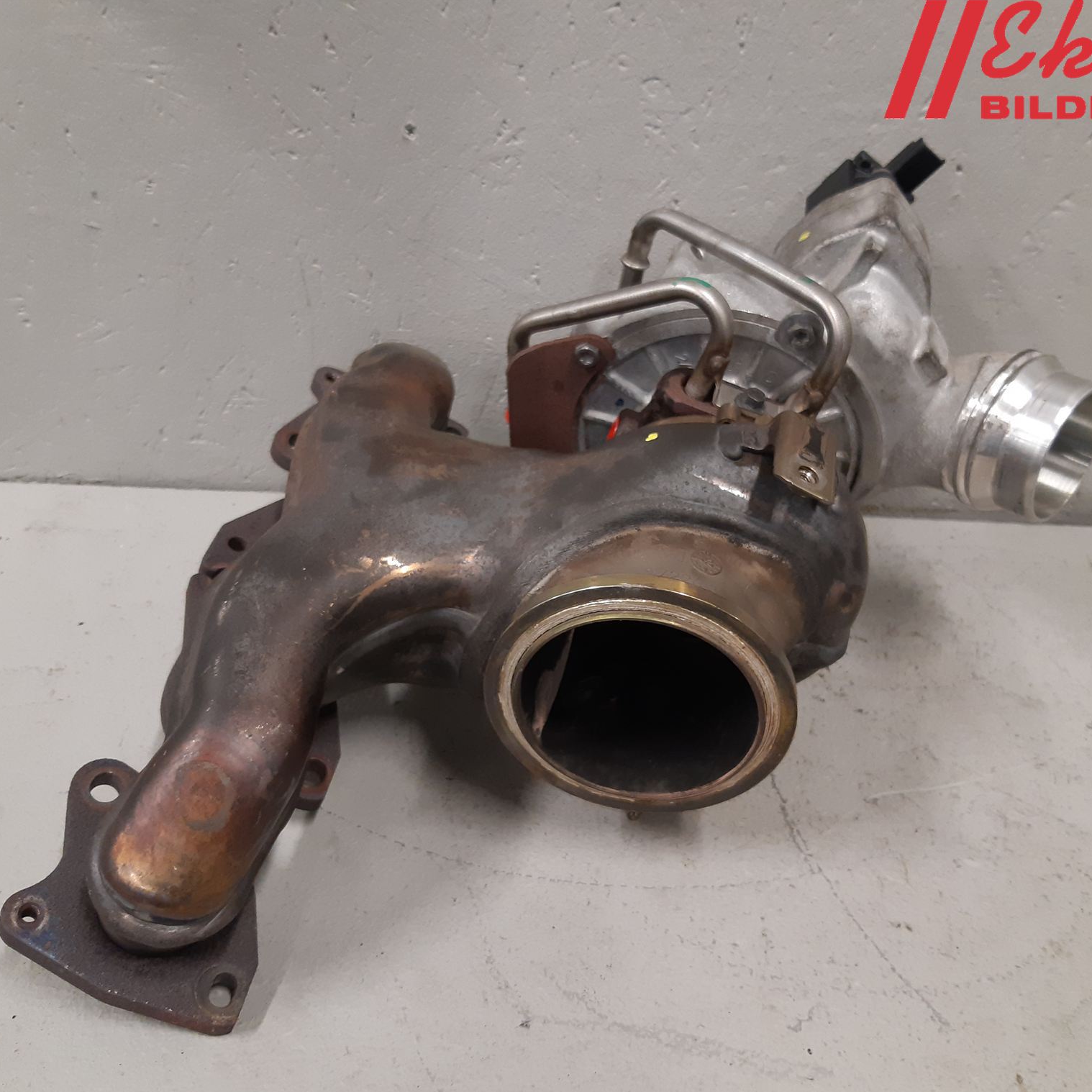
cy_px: 550
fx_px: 1106
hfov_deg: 52.5
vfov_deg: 52.5
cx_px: 589
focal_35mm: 31
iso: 160
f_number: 1.7
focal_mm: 3.93
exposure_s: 1/50
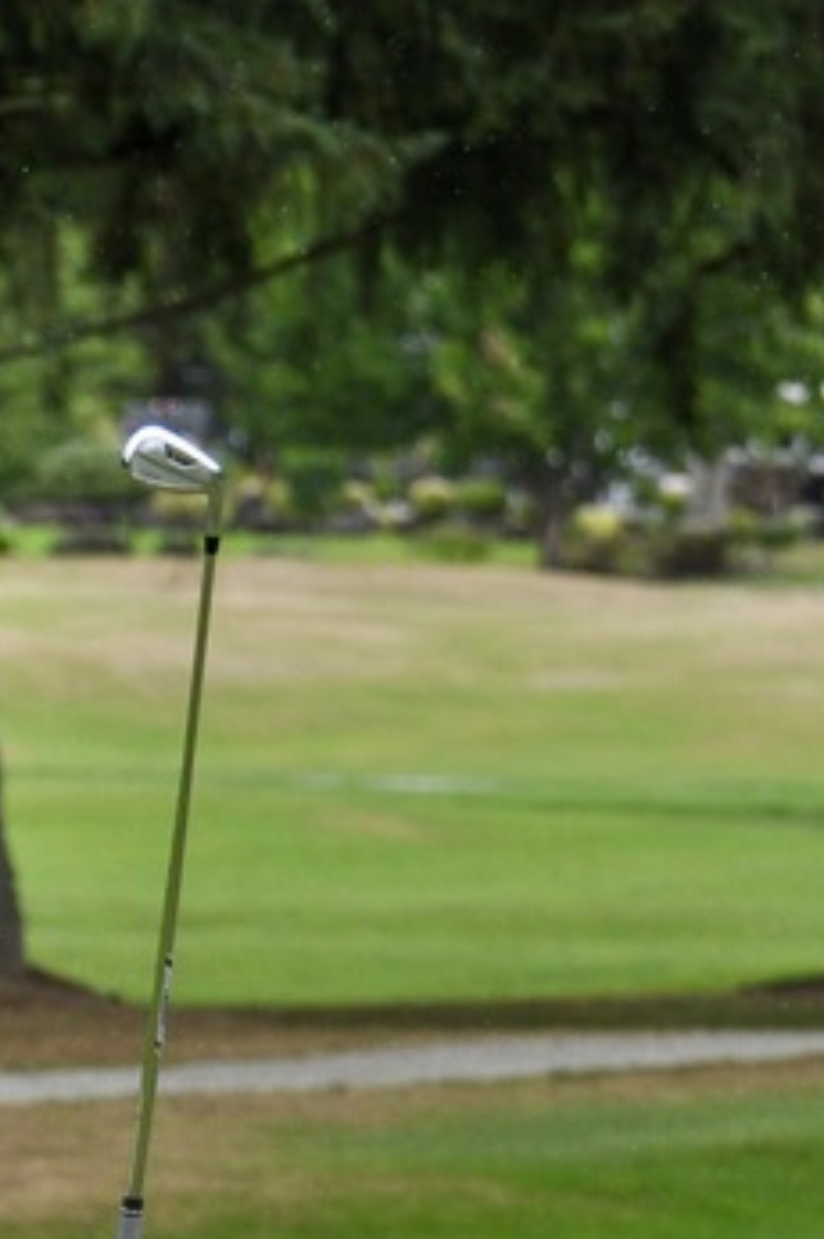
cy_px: 1660
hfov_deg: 3.2
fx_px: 14929
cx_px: -355
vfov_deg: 4.7
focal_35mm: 434
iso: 400
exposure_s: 1/1250
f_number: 4.5
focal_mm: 92
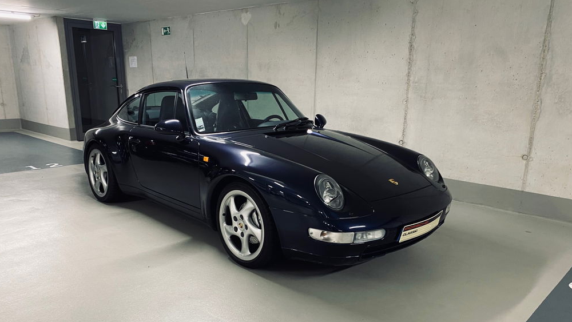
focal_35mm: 29
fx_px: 440
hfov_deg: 66.1
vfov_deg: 40.0
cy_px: 196
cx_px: 285
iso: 125
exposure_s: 1/50
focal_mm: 4.25
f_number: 1.8
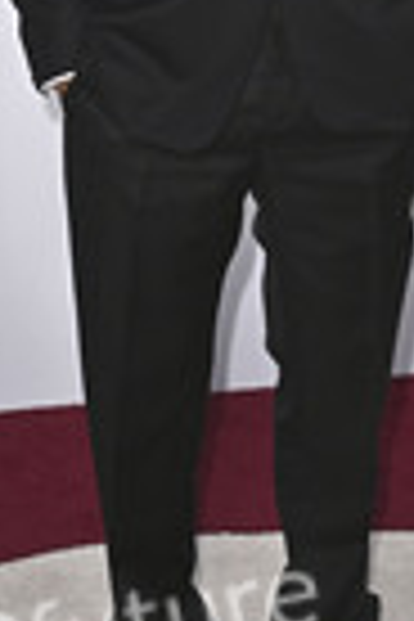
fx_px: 2346
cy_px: 4
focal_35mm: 136
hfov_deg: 10.1
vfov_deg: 14.8
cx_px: 234
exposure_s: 1/320
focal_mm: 47
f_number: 5
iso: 800
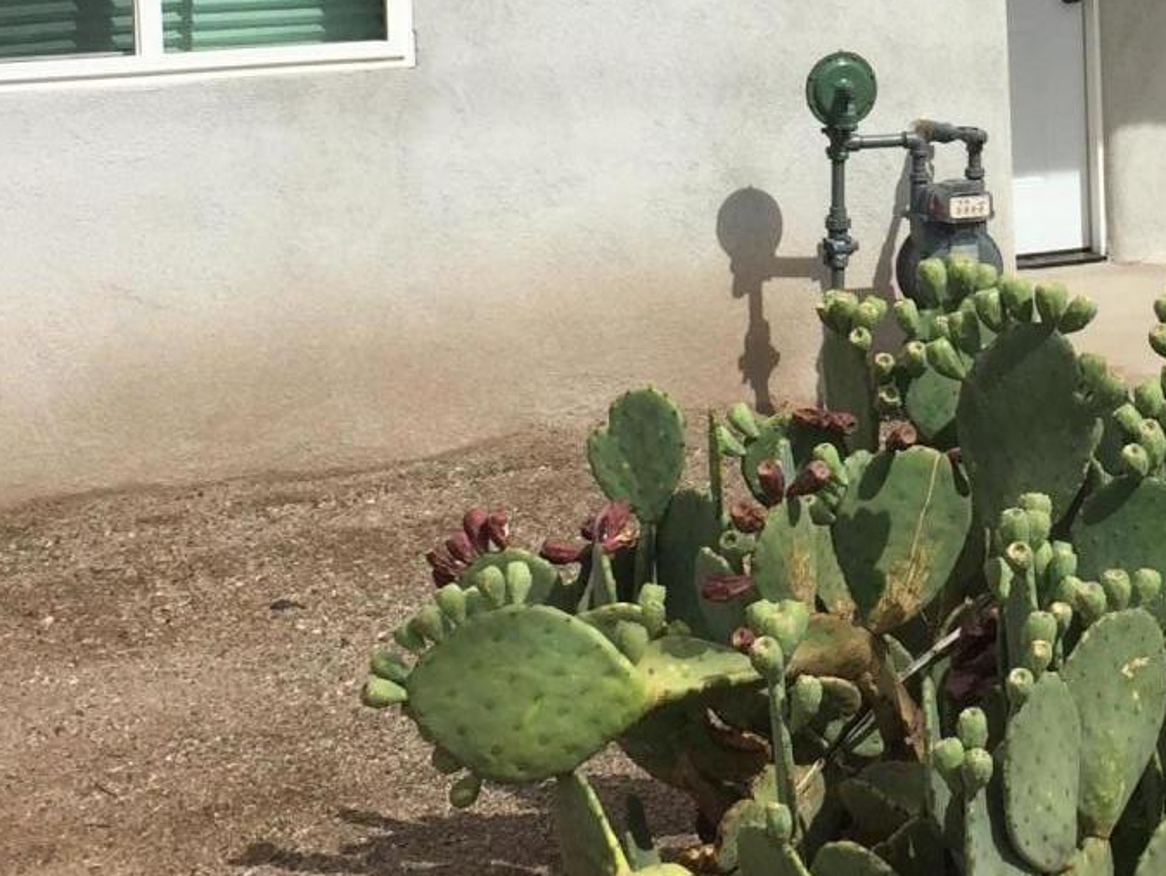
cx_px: 1003
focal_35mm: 86
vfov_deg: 16.8
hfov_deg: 22.3
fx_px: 2898
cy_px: -28
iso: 32
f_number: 2.2
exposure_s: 1/3968
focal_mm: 4.15
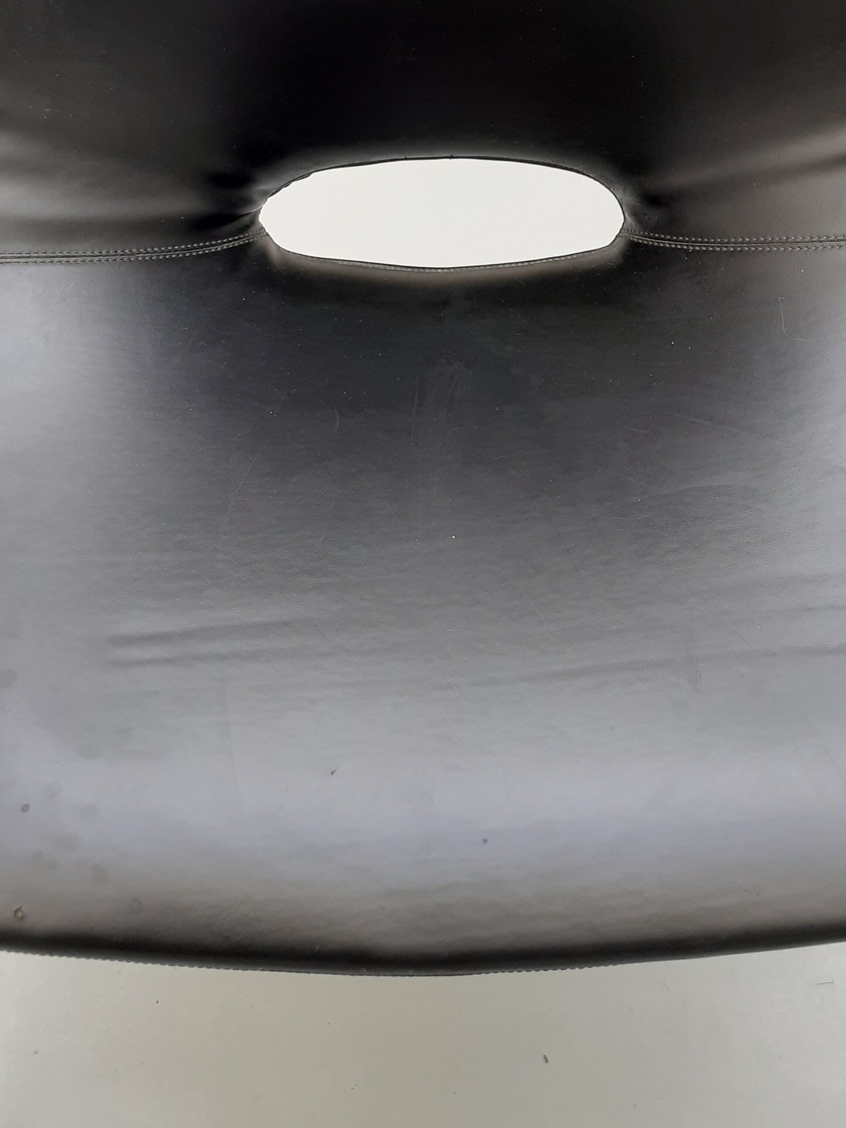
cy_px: 300
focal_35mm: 43
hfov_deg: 33.6
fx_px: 1401
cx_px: 444
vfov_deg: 42.7
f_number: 1.9
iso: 64
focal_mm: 3.6
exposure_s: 1/100
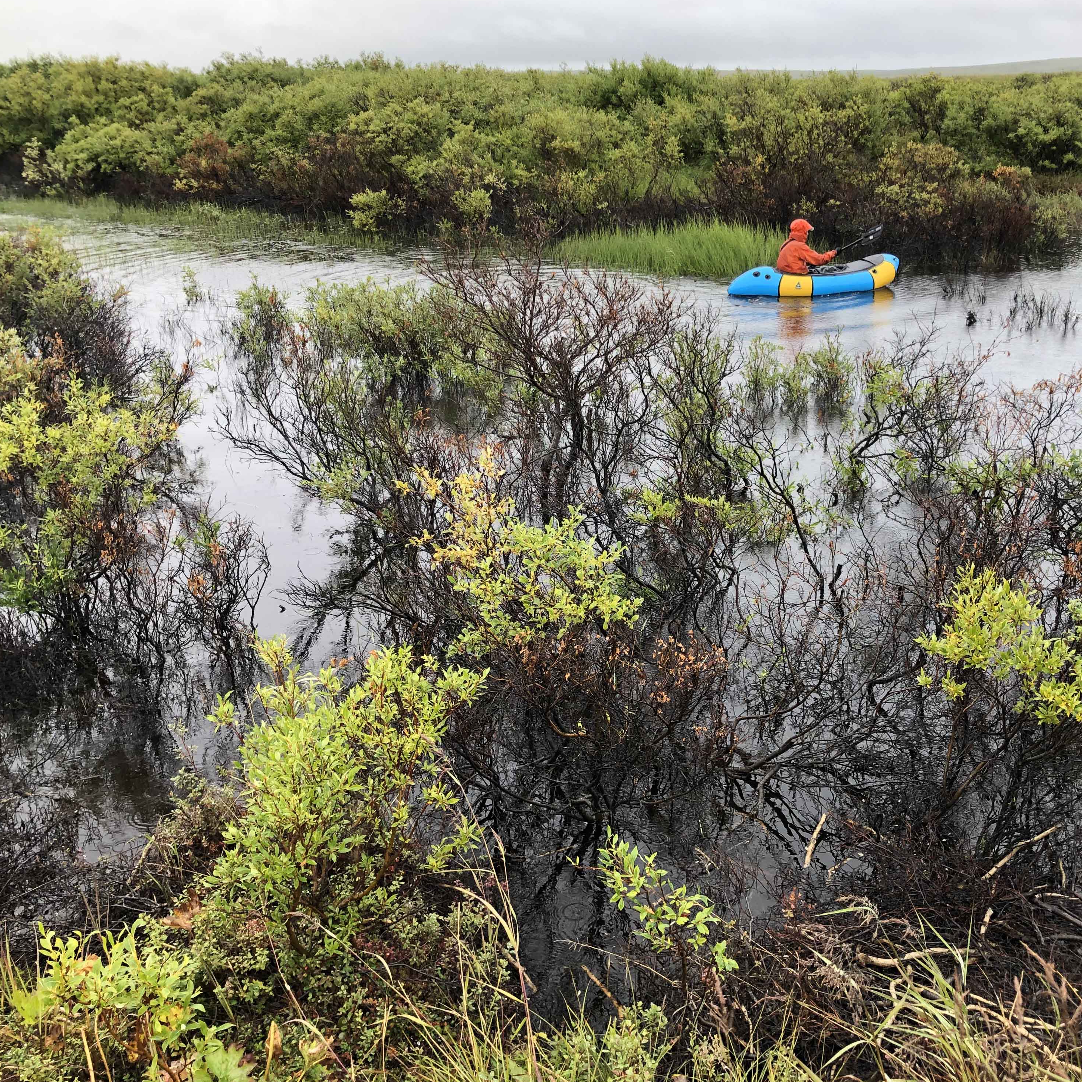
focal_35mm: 34
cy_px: 535
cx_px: 651
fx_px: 1202
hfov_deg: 48.2
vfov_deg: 48.4
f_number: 1.8
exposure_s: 1/120
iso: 25
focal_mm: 3.99
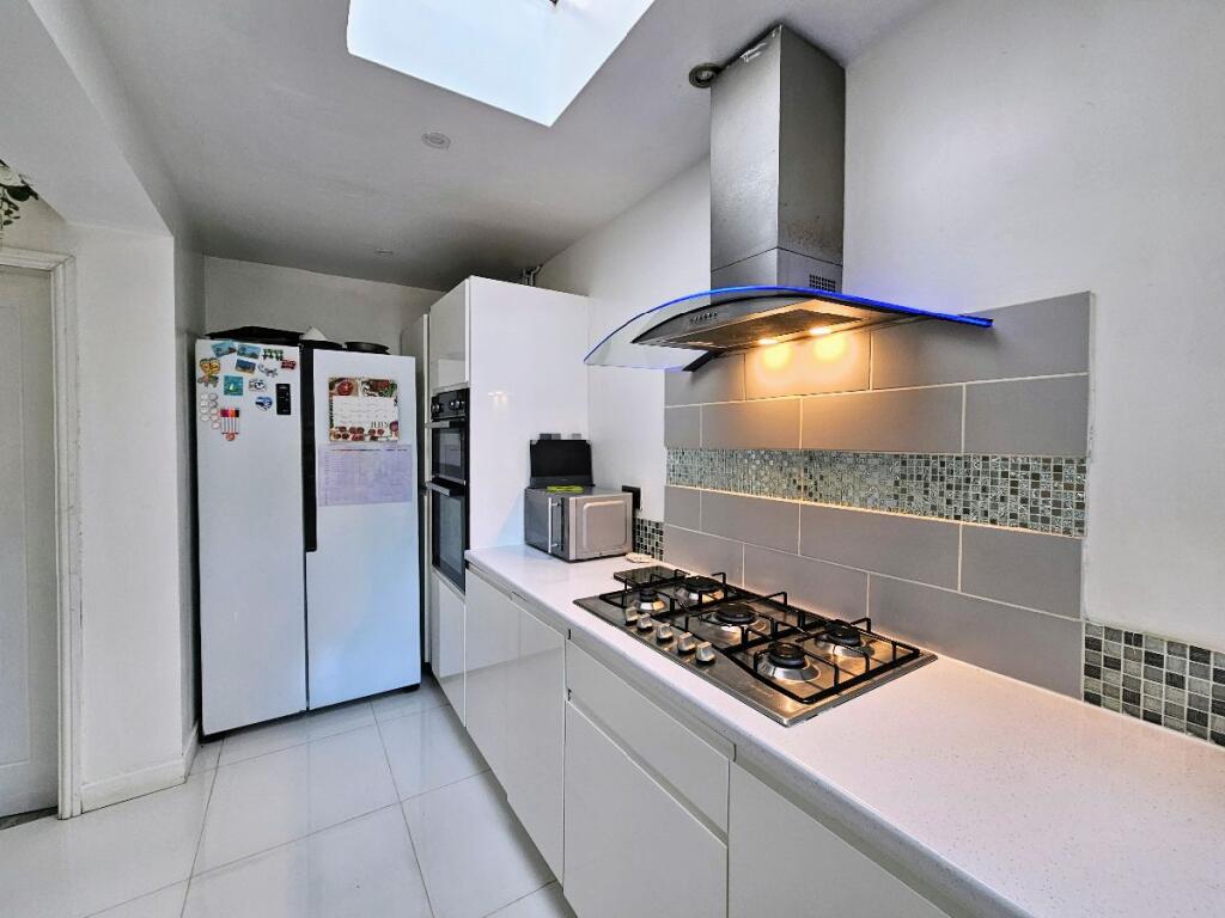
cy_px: 459
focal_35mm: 13
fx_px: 460
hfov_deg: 106.2
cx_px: 612
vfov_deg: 89.9
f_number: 2.2
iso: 125
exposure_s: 1/190
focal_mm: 2.2
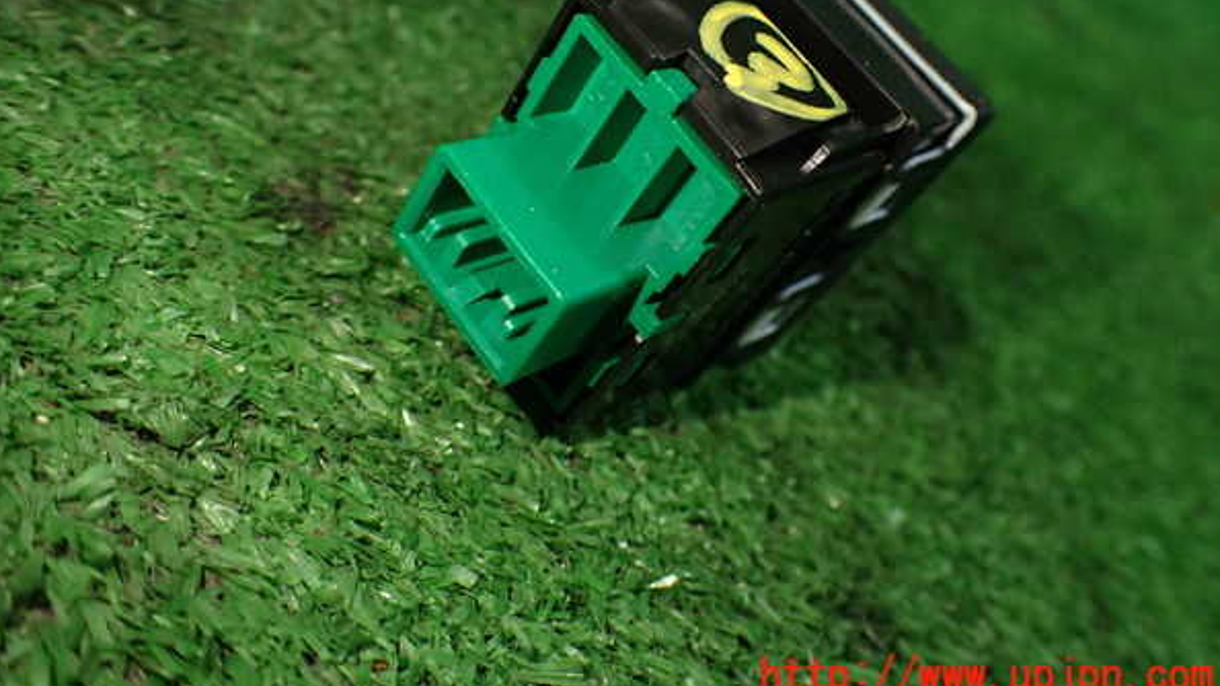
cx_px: 608
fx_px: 1067
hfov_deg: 59.5
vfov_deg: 35.3
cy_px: 240
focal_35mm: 33
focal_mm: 5.4
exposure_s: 1/125
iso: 320
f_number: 2.3
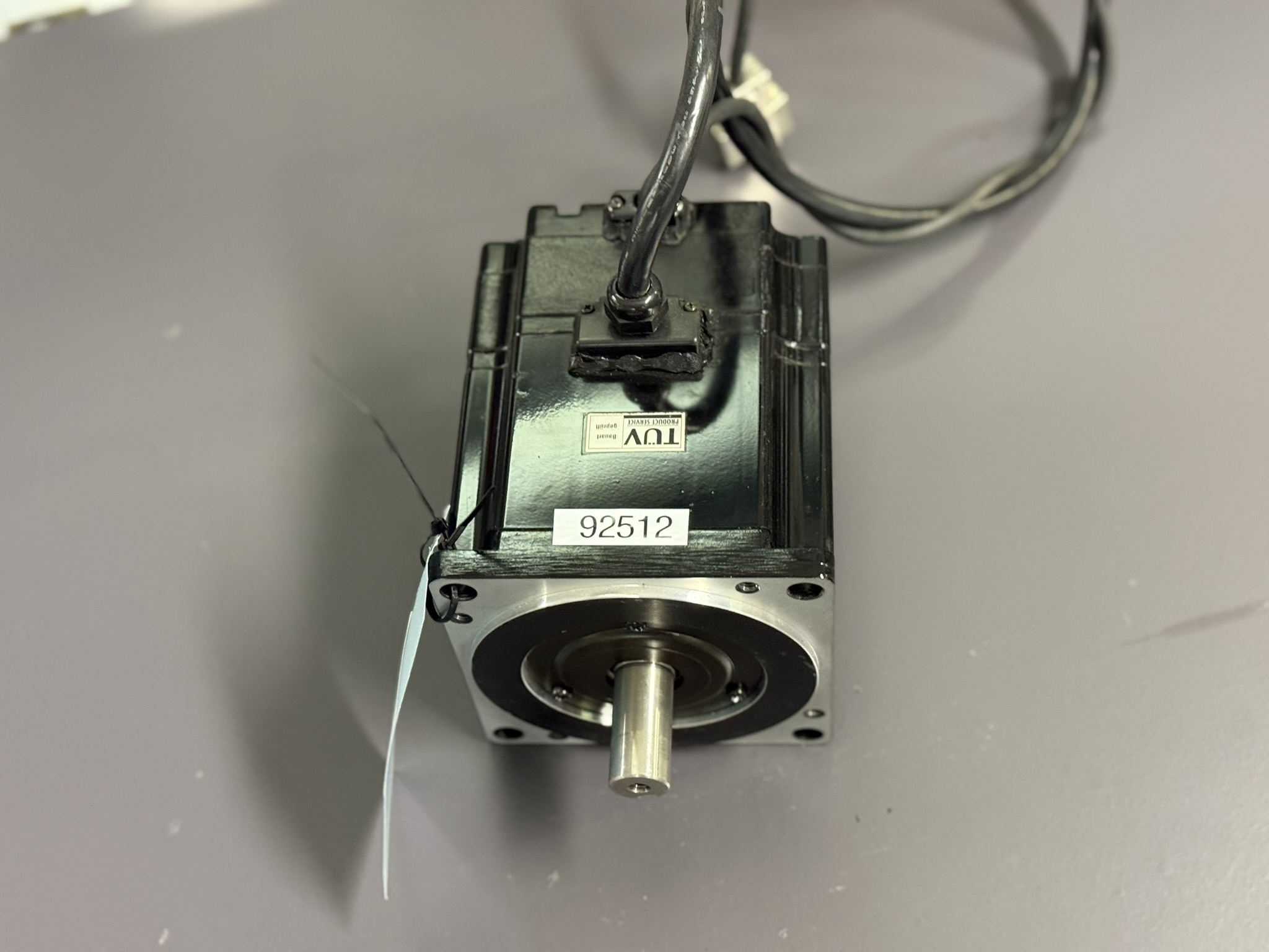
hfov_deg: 39.7
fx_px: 1760
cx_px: 634
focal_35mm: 48
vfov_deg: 30.3
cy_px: 476
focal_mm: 6.76
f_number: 1.78
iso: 400
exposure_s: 1/33
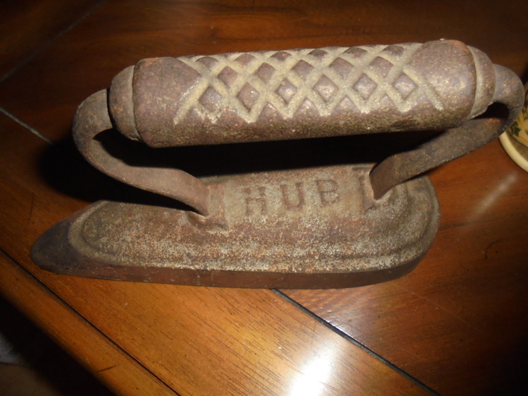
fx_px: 397
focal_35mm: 26
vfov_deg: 53.1
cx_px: 264
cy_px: 198
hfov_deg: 67.3
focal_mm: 4.6
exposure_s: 1/30
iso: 200
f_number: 11.5
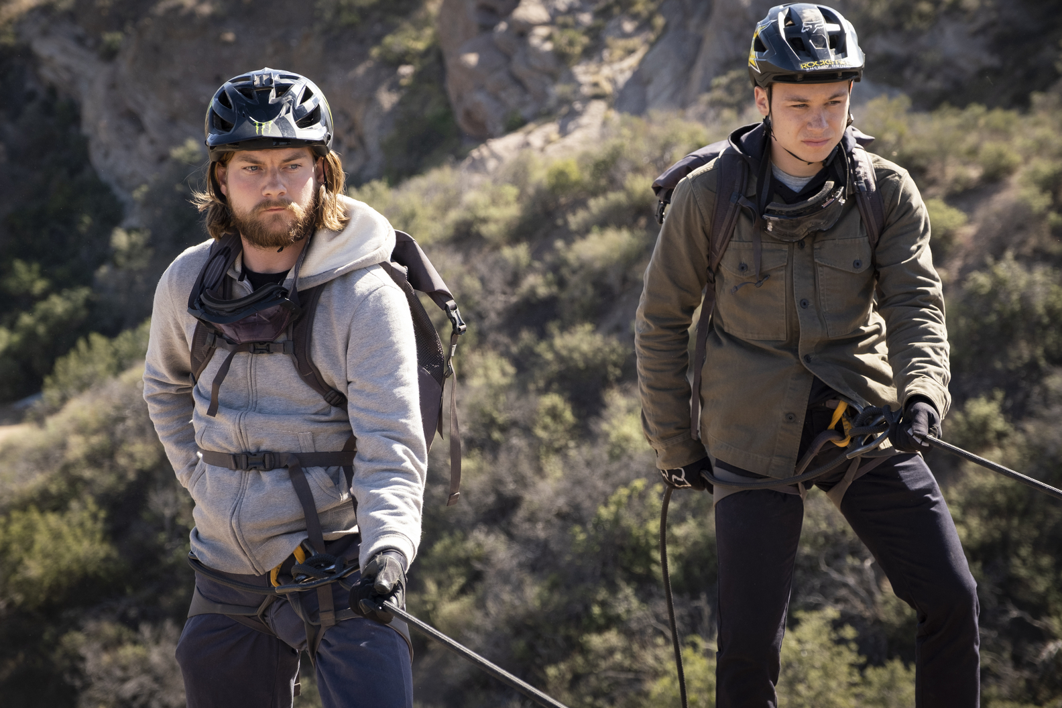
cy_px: 354
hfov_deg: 24.5
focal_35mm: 83
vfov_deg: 16.5
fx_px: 2448
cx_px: 531
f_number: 4.5
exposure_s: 1/640
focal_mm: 55
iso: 400
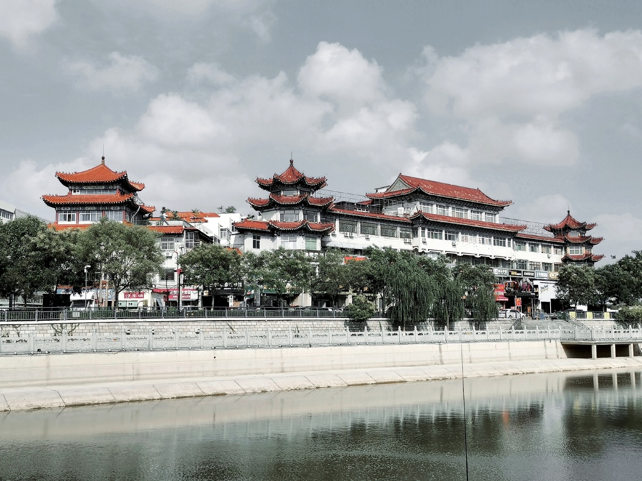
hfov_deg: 44.8
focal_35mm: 42
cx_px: 321
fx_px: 779
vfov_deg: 34.3
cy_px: 240
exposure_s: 1/3333
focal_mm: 5.4
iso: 50
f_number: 1.8
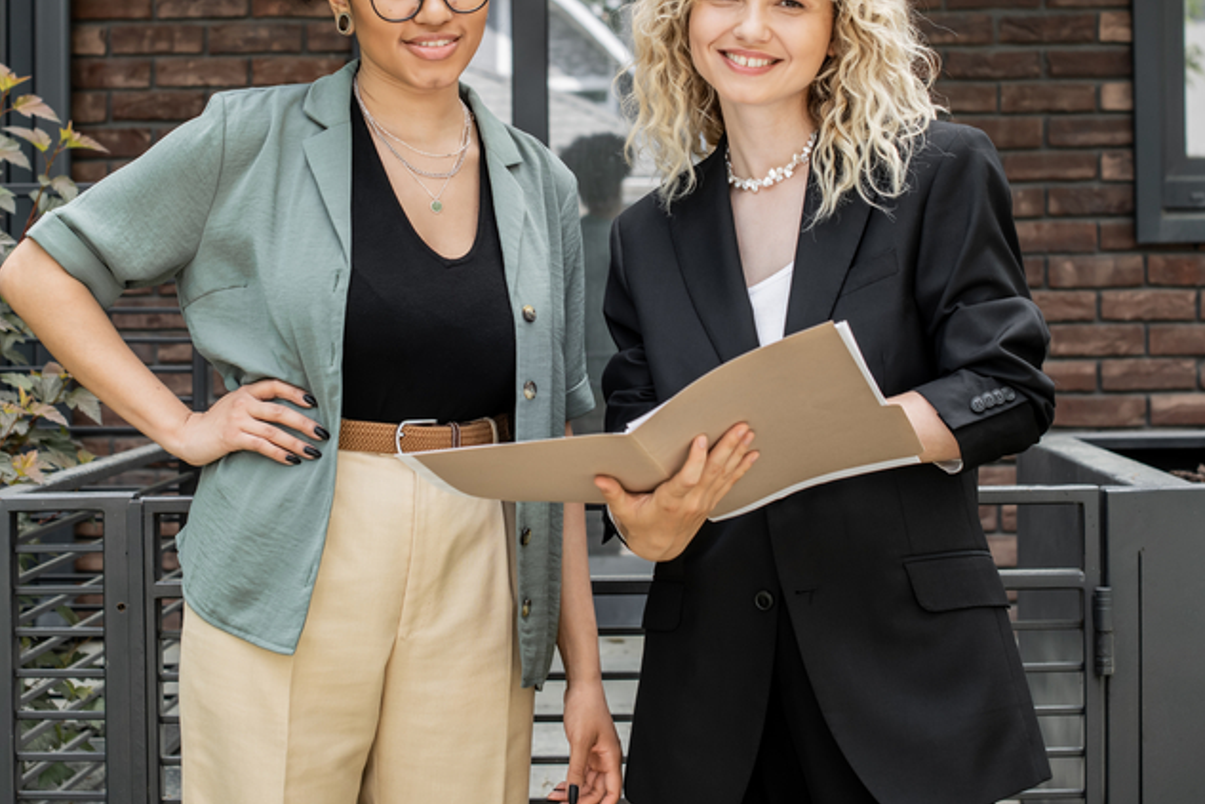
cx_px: 548
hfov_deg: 25.7
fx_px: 2644
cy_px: 228
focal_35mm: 79
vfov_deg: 17.2
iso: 125
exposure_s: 1/160
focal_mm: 50
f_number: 4.5
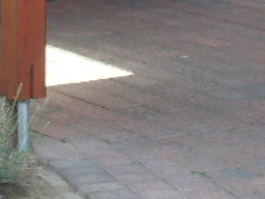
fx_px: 2410
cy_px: -301
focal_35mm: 315
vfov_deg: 4.6
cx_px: 58
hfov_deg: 6.3
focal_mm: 9.9
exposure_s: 1/125
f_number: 3.4
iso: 80
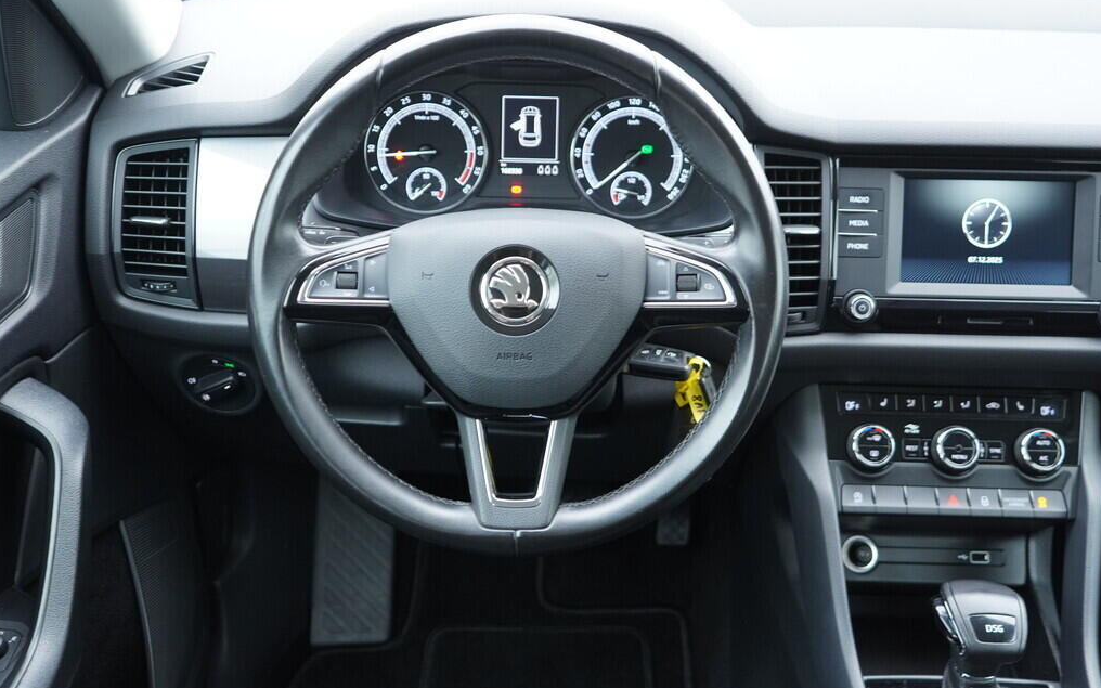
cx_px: 549
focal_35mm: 37
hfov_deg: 52.7
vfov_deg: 34.4
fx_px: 1110
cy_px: 329
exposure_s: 1/40
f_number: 2.8
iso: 640
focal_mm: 24
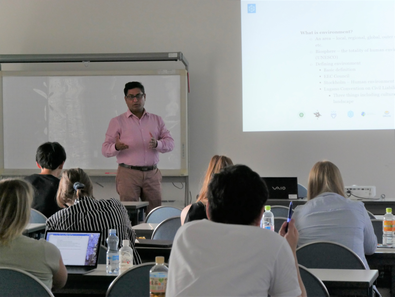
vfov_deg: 13.5
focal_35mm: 110
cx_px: 198
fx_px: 1256
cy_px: 148
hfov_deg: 17.9
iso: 2500
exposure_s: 1/125
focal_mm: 55
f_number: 5.1
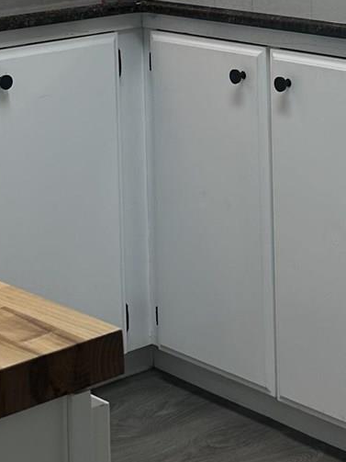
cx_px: 206
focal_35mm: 110
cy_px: -97
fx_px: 1467
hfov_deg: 13.4
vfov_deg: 17.1
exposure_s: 1/142
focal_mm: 6.86
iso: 64
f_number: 1.78
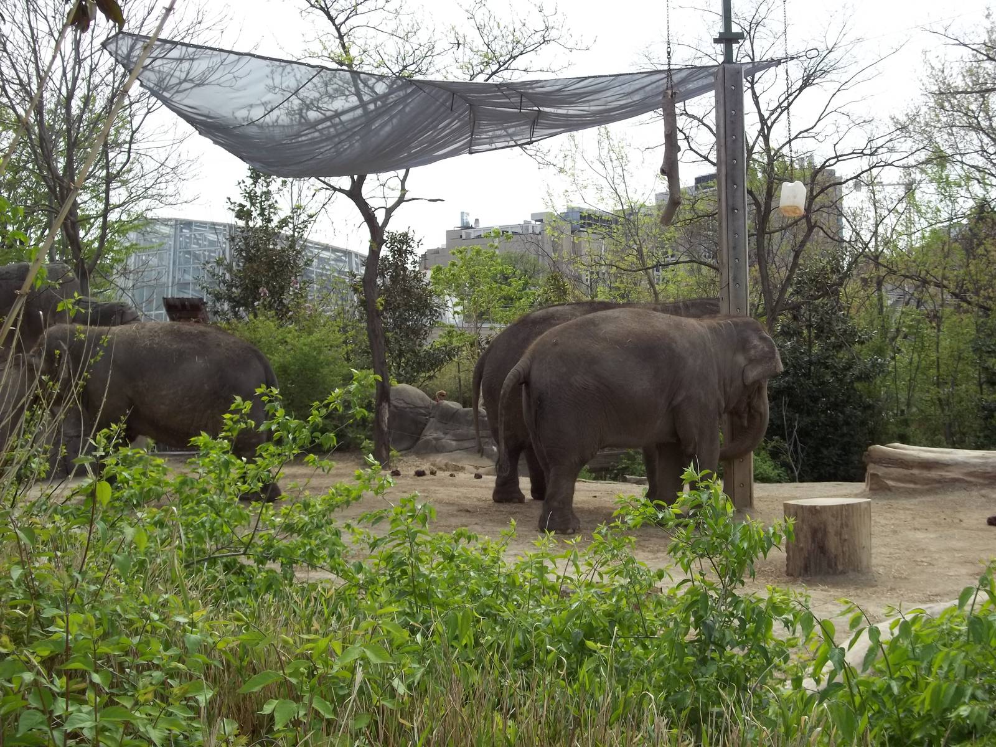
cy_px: 374
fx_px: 1410
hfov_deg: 38.9
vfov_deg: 29.7
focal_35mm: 49
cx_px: 498
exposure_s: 1/400
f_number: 3.6
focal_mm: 8.8
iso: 64
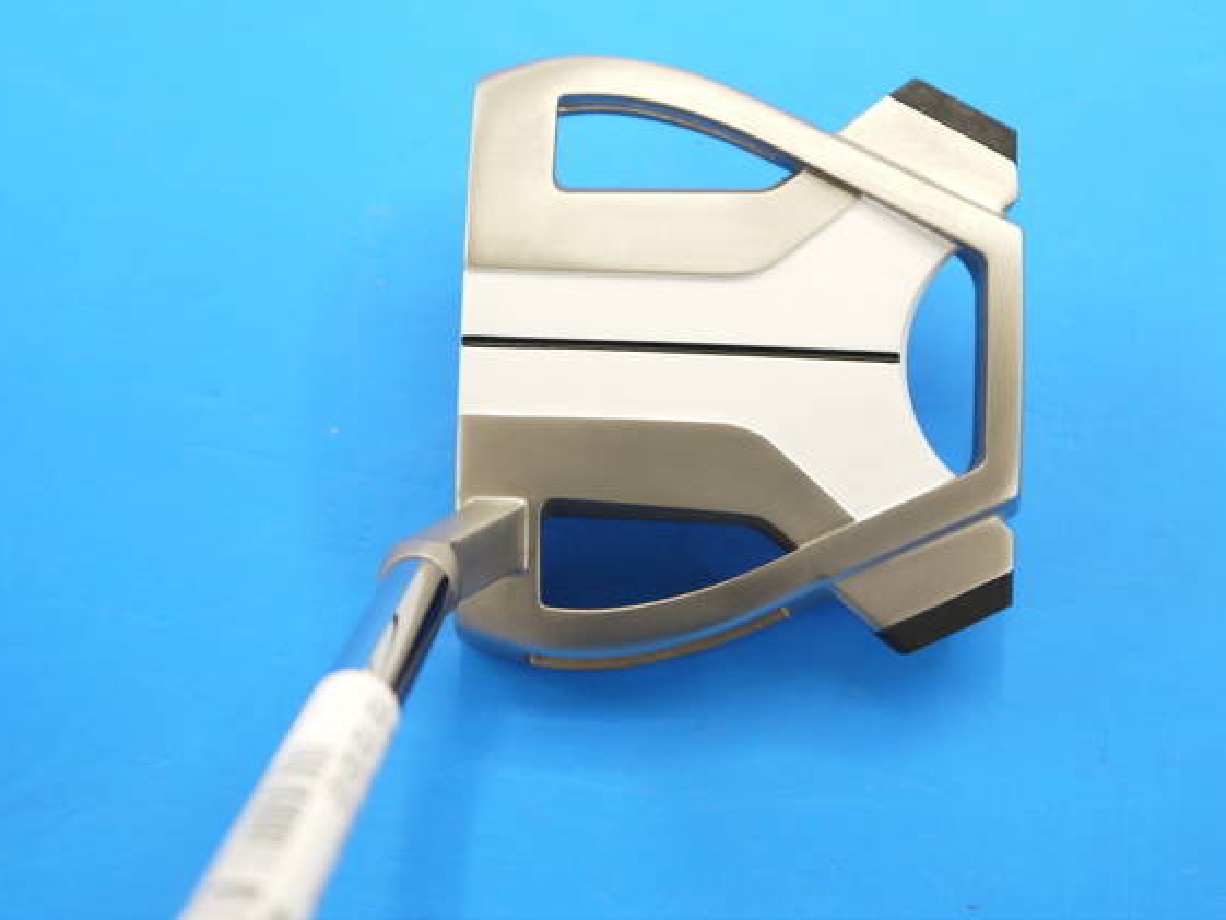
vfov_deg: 25.6
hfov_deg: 33.8
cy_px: 398
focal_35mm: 57
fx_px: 2019
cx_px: 656
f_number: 4.6
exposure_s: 1/125
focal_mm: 25
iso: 640
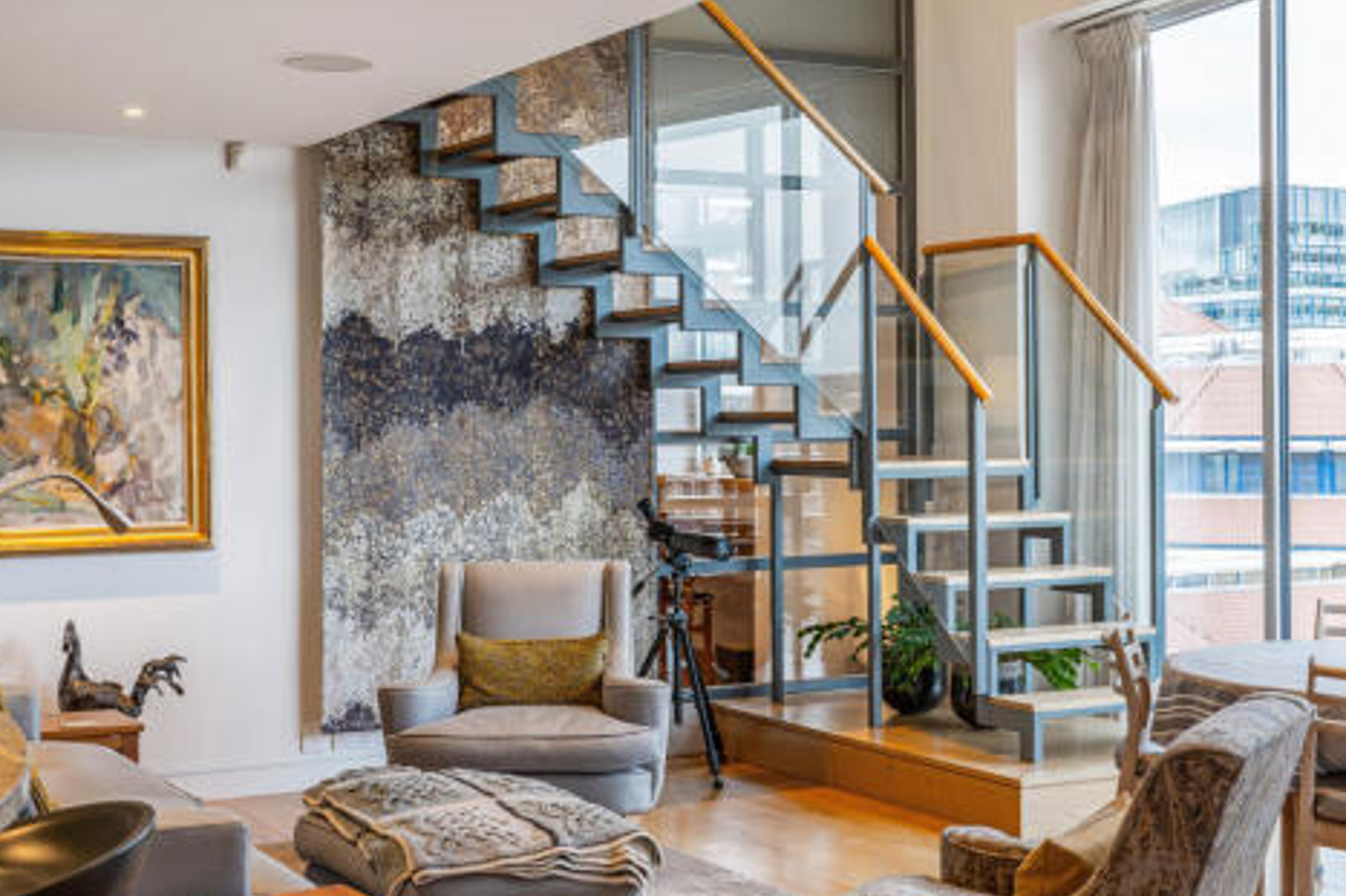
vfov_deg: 26.5
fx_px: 1906
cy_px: 451
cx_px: 666
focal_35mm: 51
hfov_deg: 38.9
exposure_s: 1/2.5
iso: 100
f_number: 10
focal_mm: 50
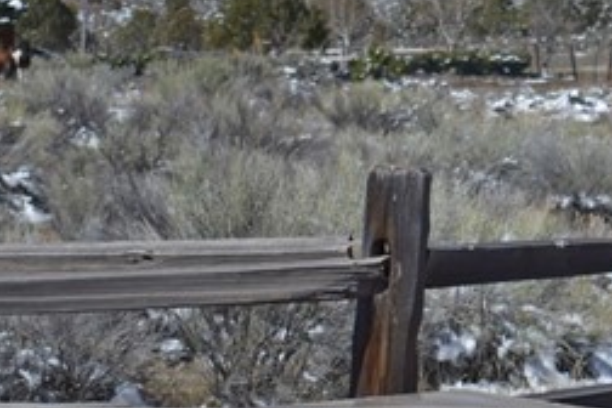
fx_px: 2635
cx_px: 840
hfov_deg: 12.7
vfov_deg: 8.9
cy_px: 238
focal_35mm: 155
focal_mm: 24
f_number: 4
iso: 100
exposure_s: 1/2000
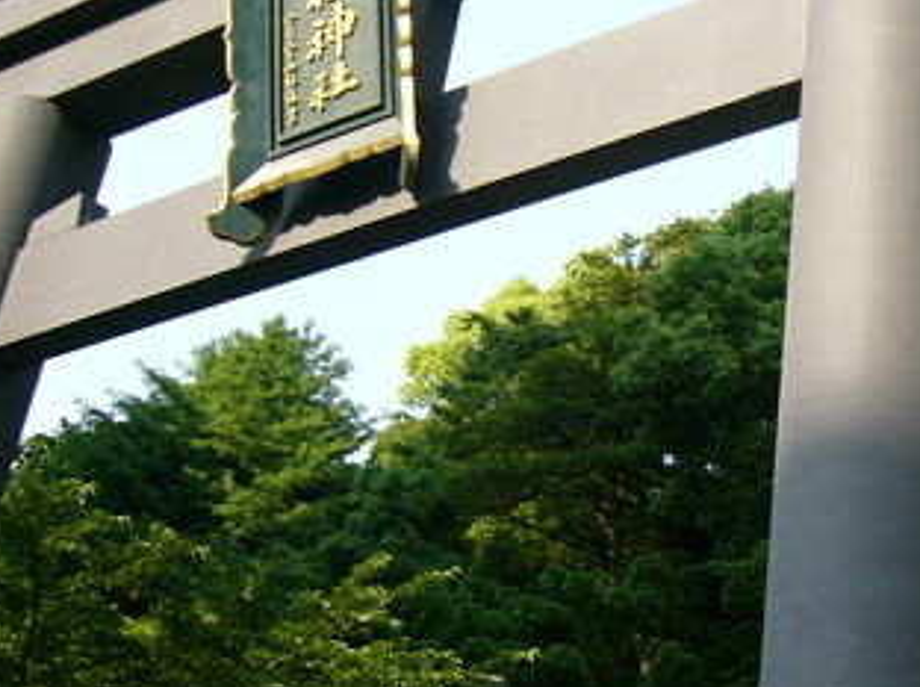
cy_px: 290
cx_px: 864
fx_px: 1937
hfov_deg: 25.7
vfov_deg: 20.1
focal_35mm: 73
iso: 50
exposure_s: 1/400
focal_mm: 5.8
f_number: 2.8
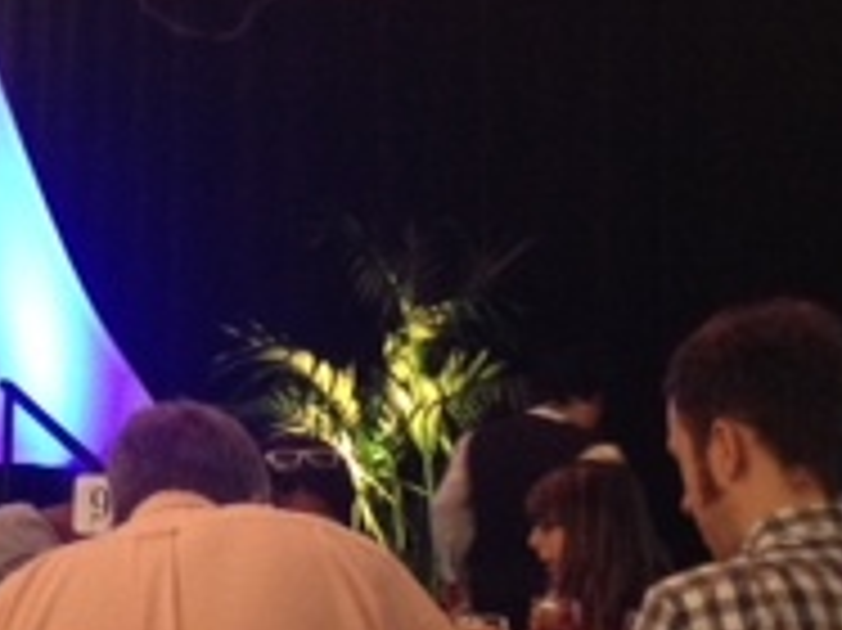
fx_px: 2917
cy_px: 130
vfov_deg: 12.3
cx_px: -126
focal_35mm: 120
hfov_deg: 15.9
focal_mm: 4.28
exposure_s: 1/20
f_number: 2.4
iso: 320
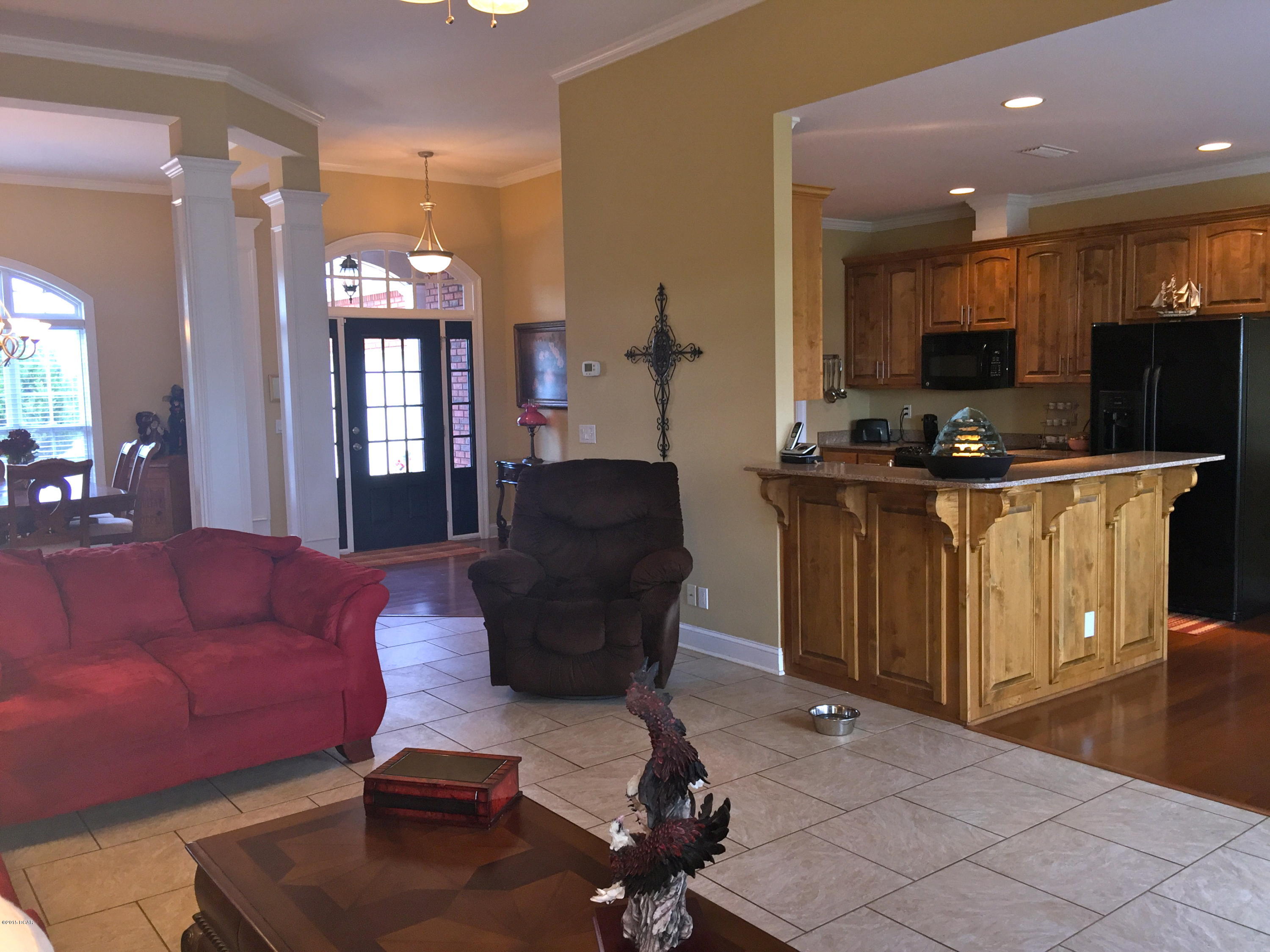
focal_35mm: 29
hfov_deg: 61.7
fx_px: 1064
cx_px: 635
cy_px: 476
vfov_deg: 48.2
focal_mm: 4.15
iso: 40
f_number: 2.2
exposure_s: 1/30
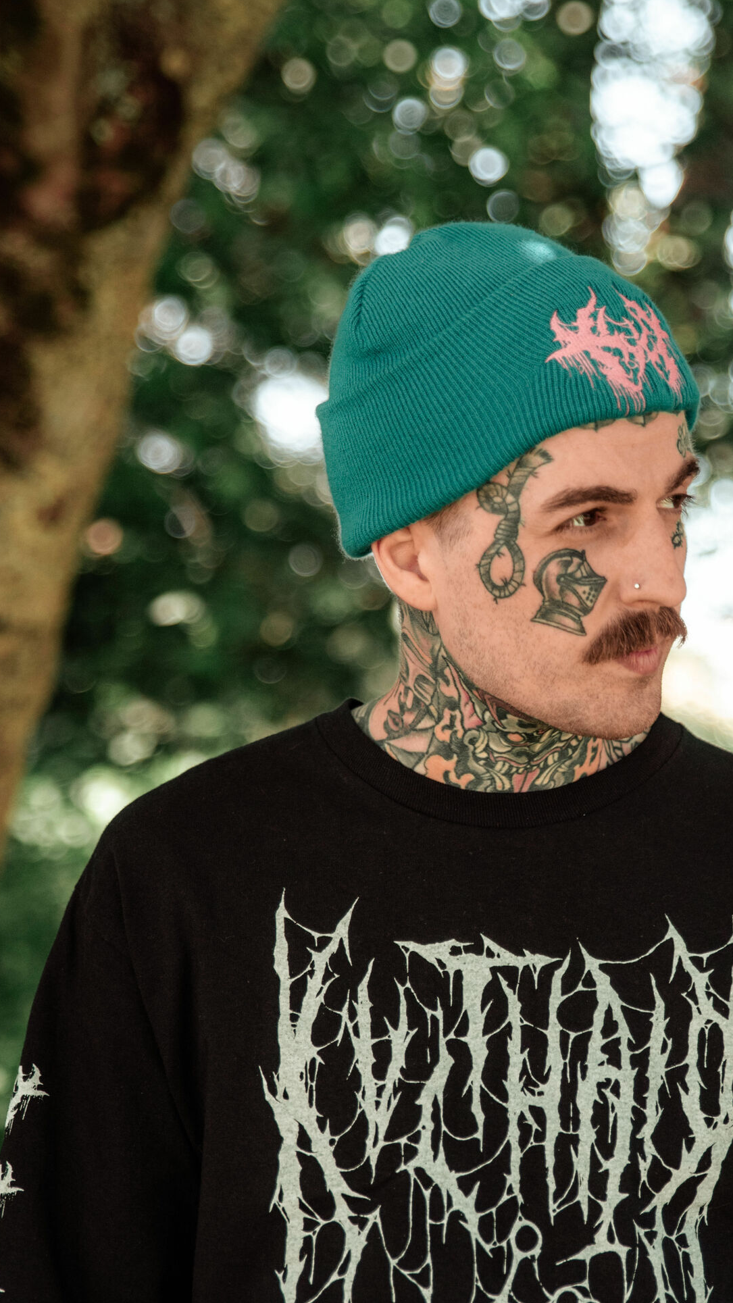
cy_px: 696
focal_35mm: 92
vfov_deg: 23.2
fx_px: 3179
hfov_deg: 13.1
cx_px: 536
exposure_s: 1/320
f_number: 2.8
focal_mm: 62
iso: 250
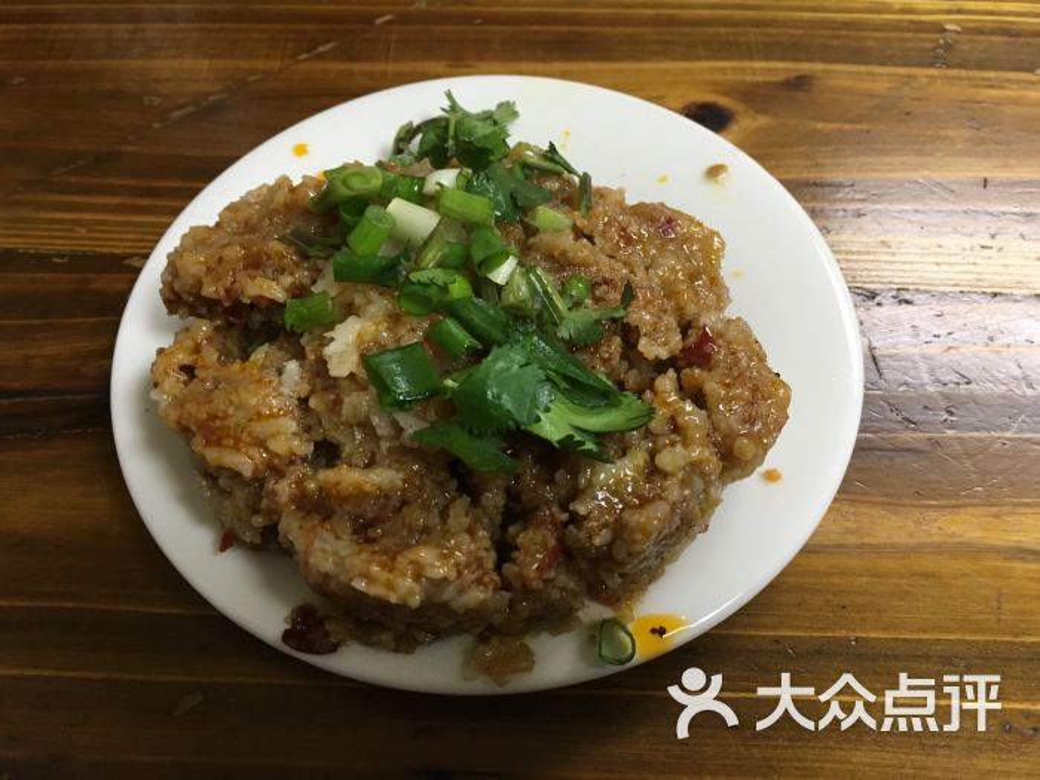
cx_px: 520
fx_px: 871
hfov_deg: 61.7
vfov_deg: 48.2
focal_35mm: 29
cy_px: 390
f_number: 2.2
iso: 160
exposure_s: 1/33
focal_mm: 4.15
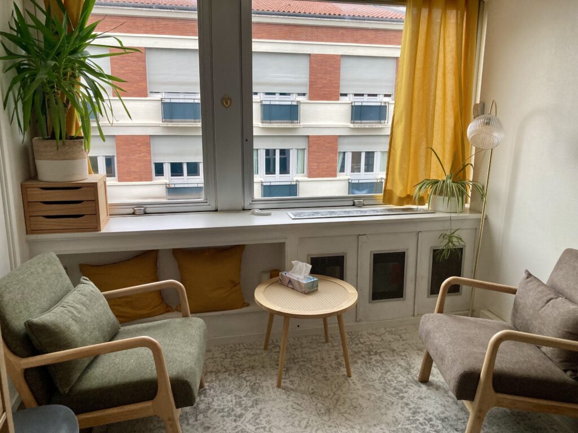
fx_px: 468
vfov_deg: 49.7
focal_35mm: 28
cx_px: 289
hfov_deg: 63.4
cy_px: 216
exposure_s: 1/121
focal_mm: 3.99
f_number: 1.8
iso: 64
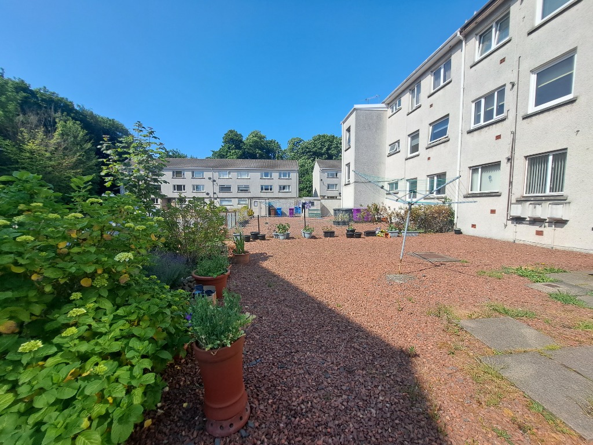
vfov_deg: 89.9
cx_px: 296
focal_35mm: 13
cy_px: 222
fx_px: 223
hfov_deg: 106.2
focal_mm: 1.74
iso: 50
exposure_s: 1/1068
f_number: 2.2
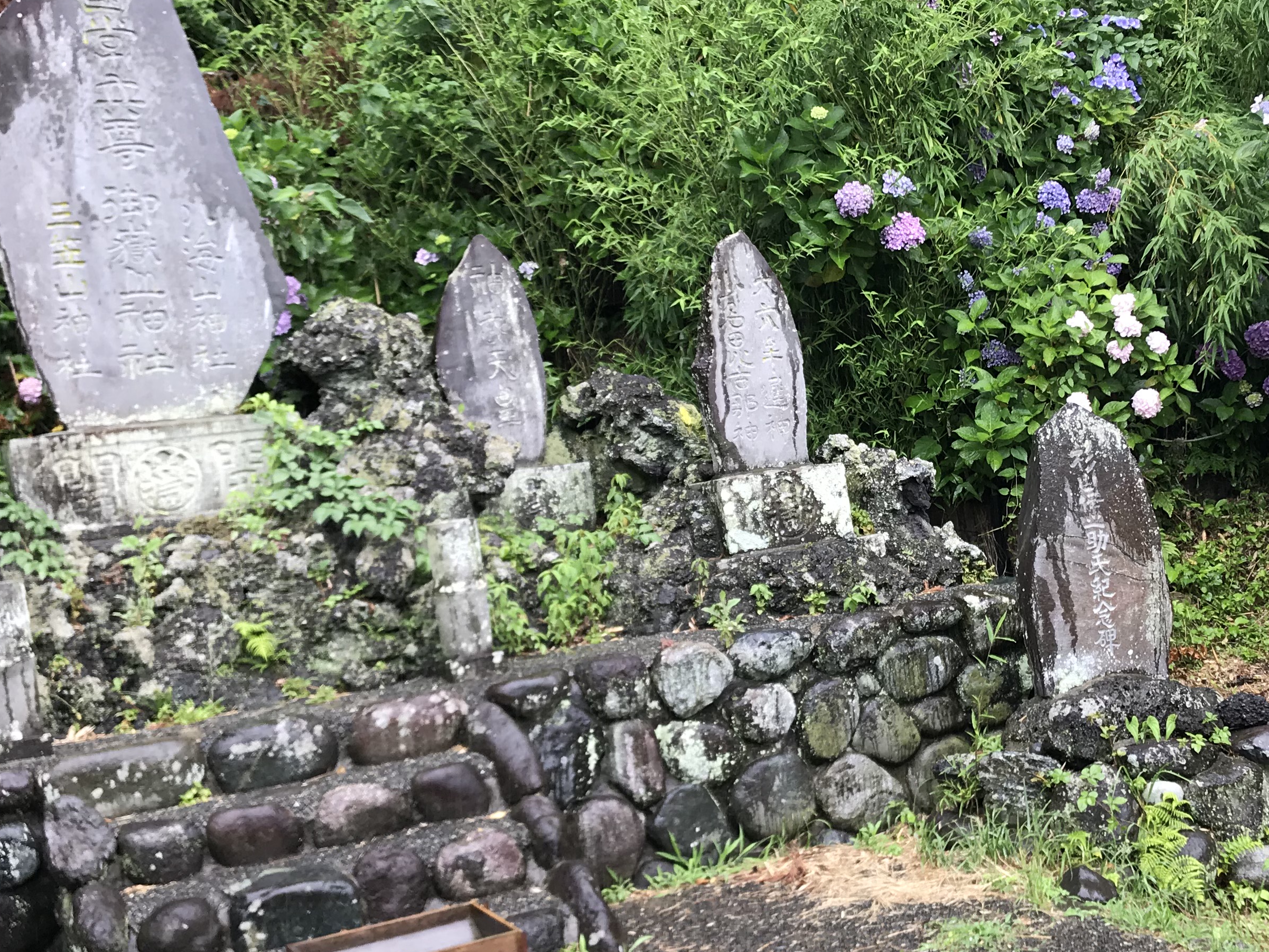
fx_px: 1723
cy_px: 462
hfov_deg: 40.0
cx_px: 829
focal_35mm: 47
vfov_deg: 30.9
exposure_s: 1/169
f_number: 1.8
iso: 20
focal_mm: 3.99
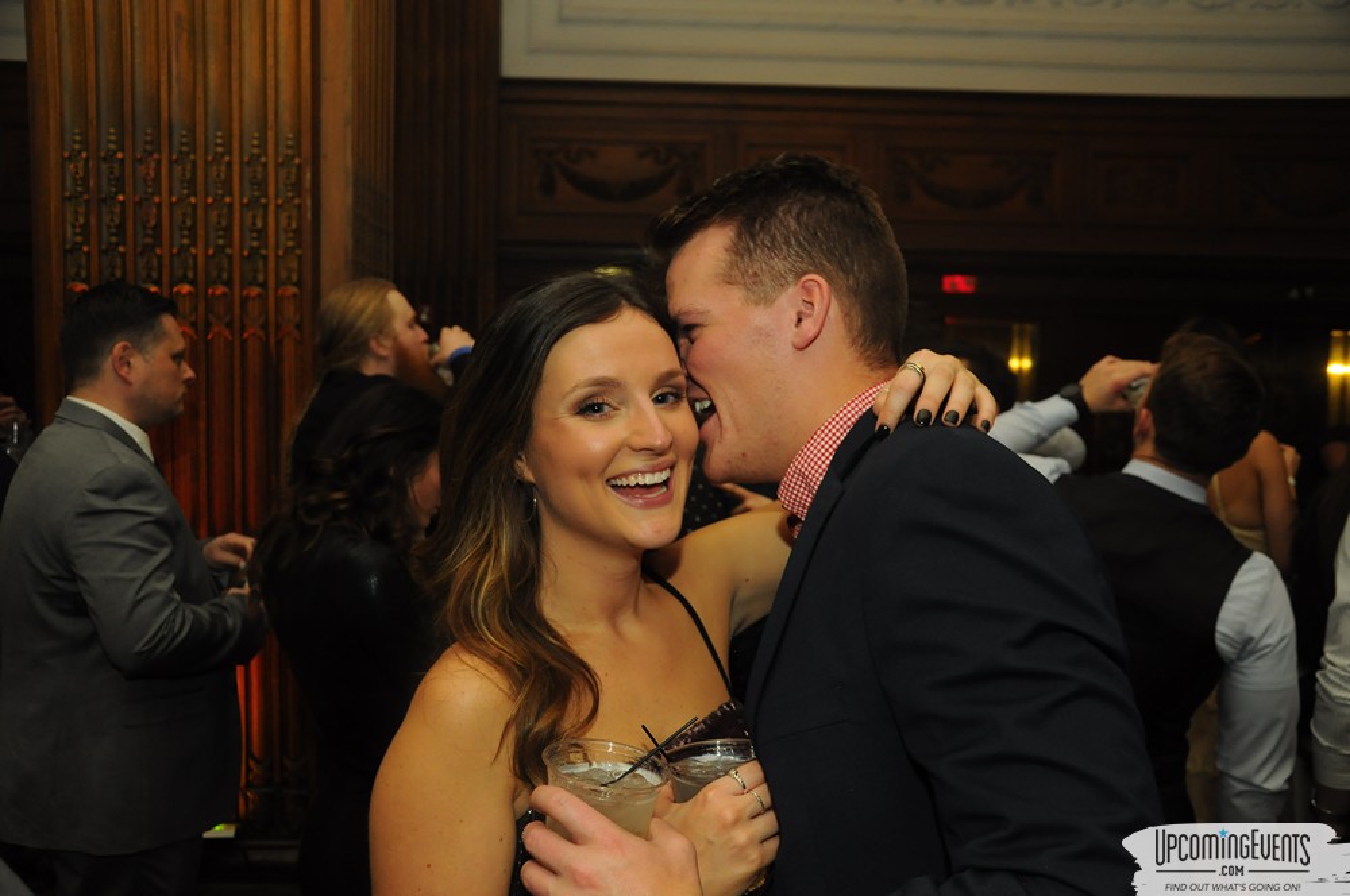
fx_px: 1236
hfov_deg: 57.3
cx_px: 675
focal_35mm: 33
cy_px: 448
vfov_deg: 39.9
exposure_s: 1/60
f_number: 4.5
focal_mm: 22
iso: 800
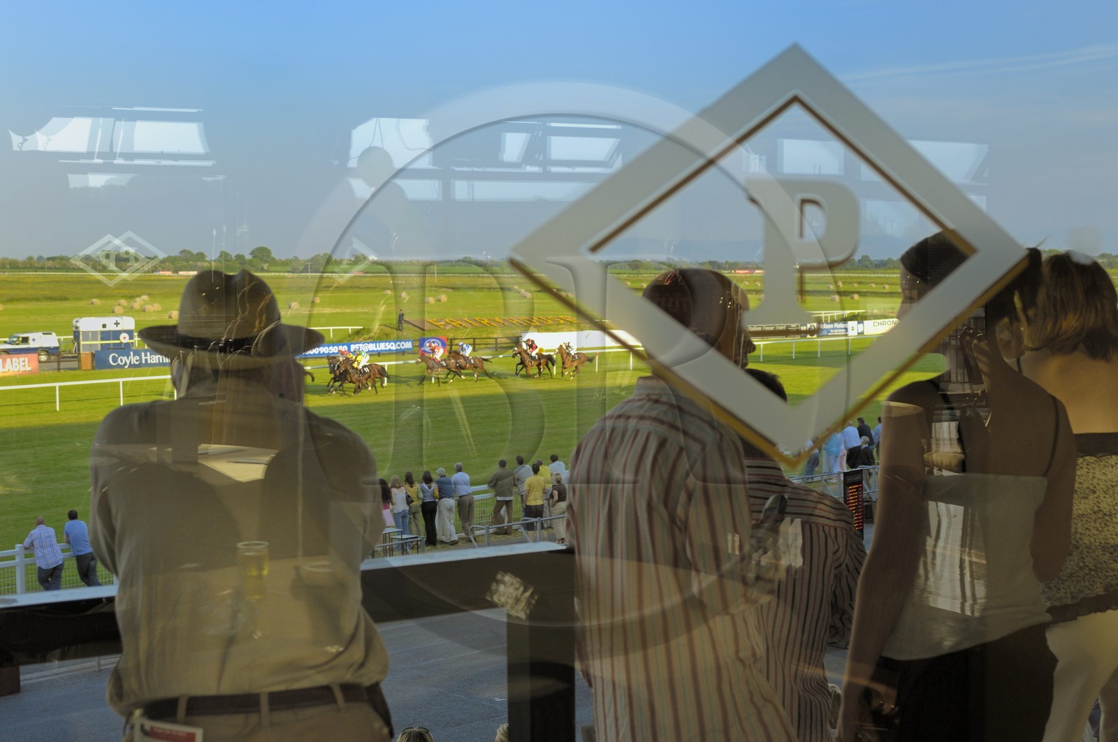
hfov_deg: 37.9
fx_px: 1628
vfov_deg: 25.7
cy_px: 371
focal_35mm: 52
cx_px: 559
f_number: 5
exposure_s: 1/200
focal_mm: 35
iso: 100
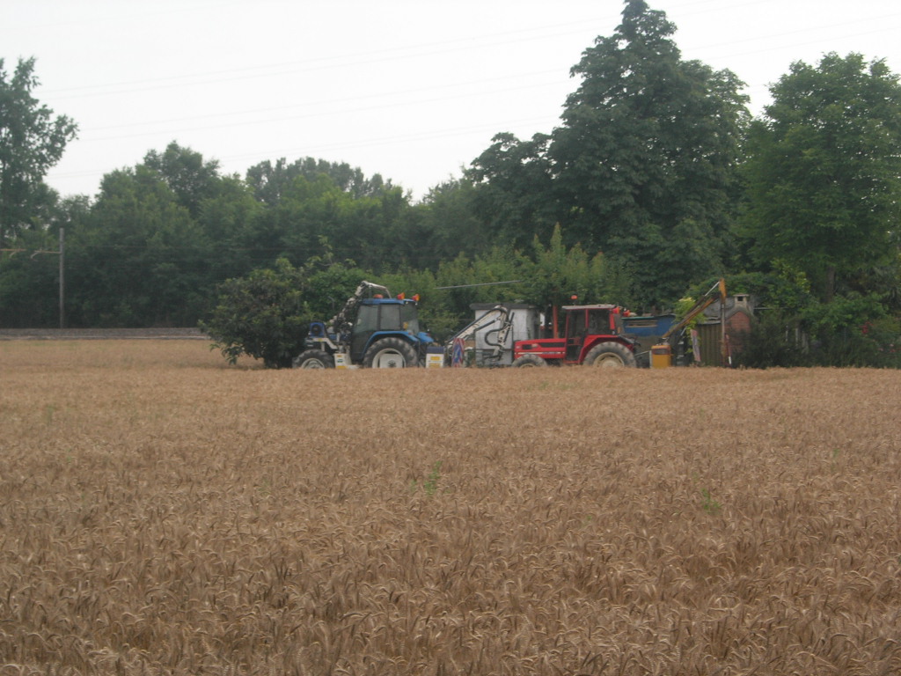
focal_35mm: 113
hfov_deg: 17.4
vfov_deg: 13.1
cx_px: 450
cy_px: 338
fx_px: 2941
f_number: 8.2
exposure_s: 1/51.8
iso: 64
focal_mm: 23.4
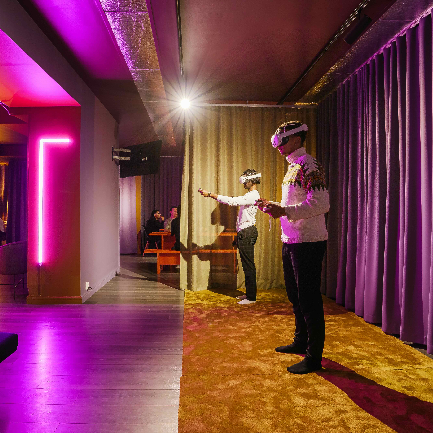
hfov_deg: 64.9
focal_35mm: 24
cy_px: 216
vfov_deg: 65.0
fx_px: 340
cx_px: 199
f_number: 4
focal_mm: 10
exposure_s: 1/15
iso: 1600
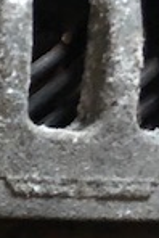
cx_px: -251
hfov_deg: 9.4
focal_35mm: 126
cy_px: 304
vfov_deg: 15.5
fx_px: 833
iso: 125
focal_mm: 4
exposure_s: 1/4
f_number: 1.8
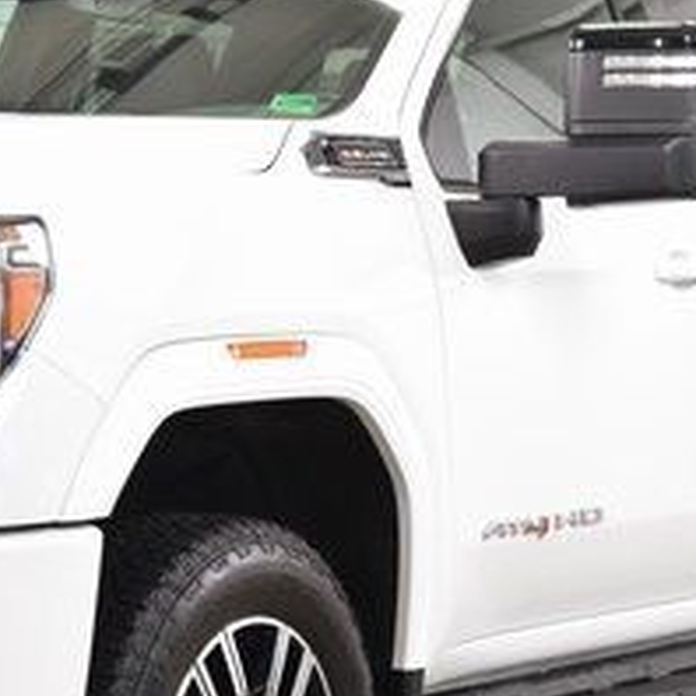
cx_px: 148
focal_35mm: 148
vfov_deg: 11.8
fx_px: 3367
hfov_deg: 11.8
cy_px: 336
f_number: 6.3
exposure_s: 1/60
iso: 1600
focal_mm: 36
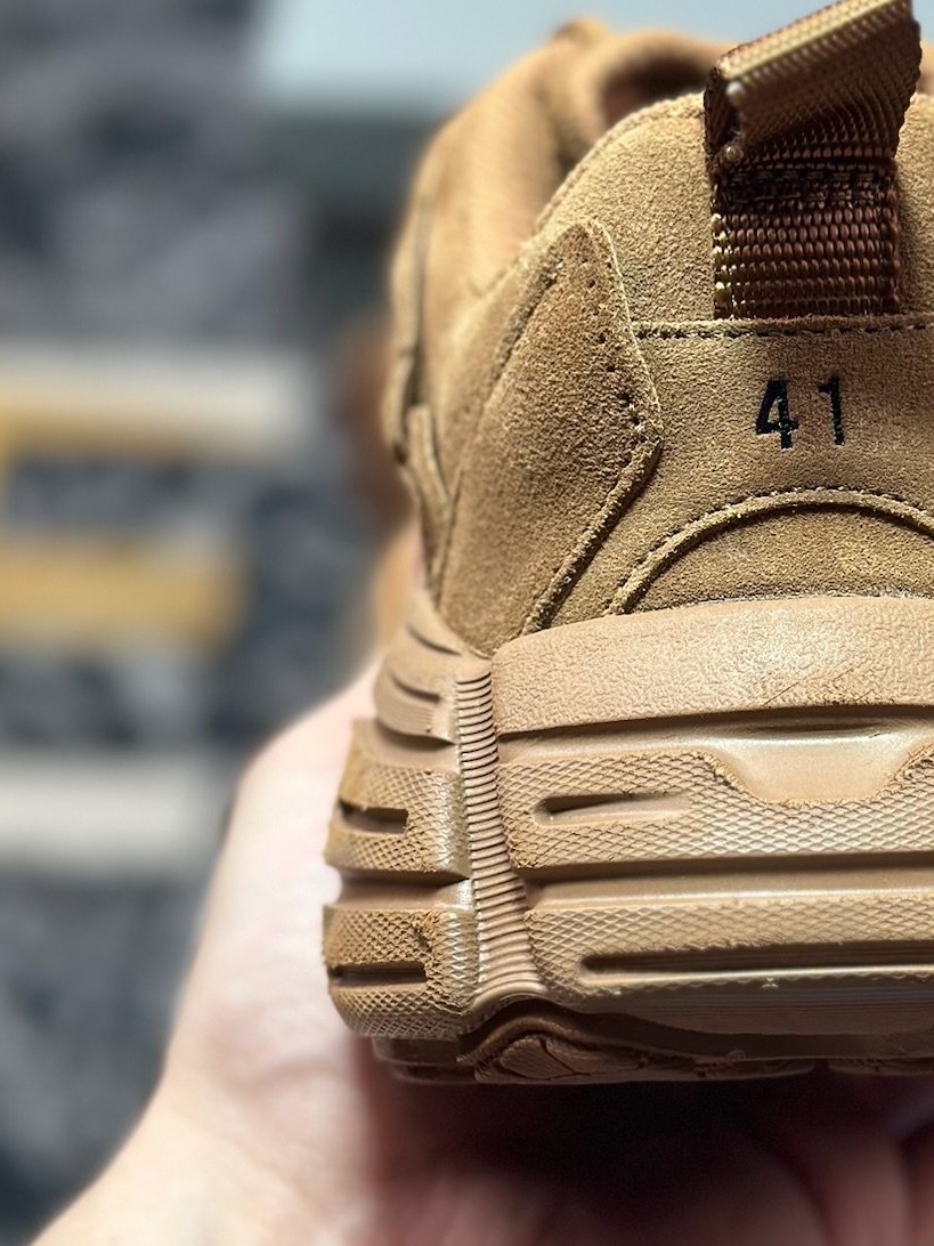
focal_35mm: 90
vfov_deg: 21.7
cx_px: 782
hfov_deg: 16.3
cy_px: 513
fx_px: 3238
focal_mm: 6.86
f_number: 1.78
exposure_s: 1/238
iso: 80
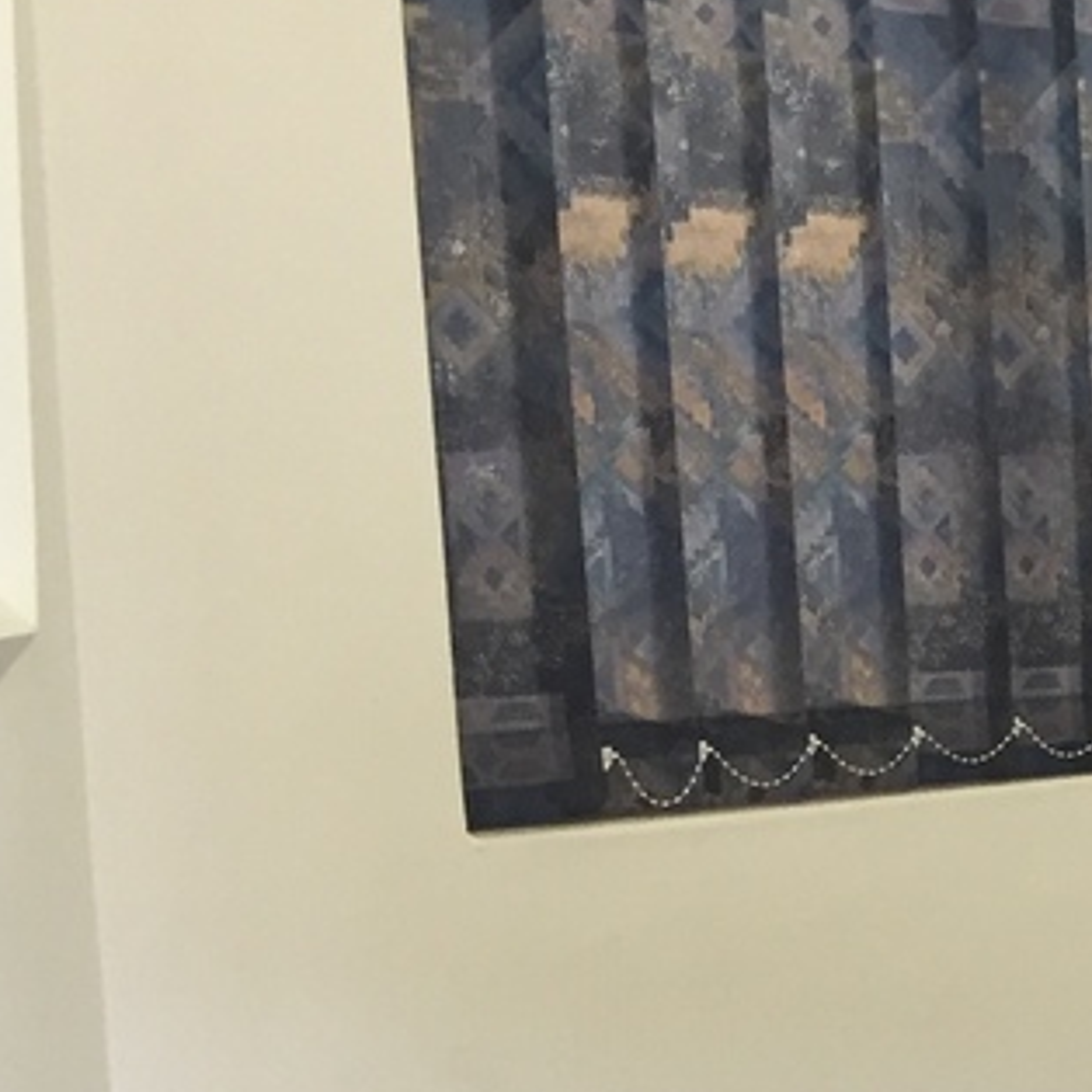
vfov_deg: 17.4
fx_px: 3498
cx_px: 1965
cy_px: 1012
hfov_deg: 15.3
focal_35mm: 98
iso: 125
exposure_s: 1/33
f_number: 2.2
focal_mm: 4.15
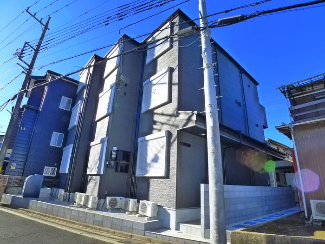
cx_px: 162
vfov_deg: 56.8
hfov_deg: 71.6
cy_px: 122
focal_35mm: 24
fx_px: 225
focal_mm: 5.1
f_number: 4
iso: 400
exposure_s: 1/500
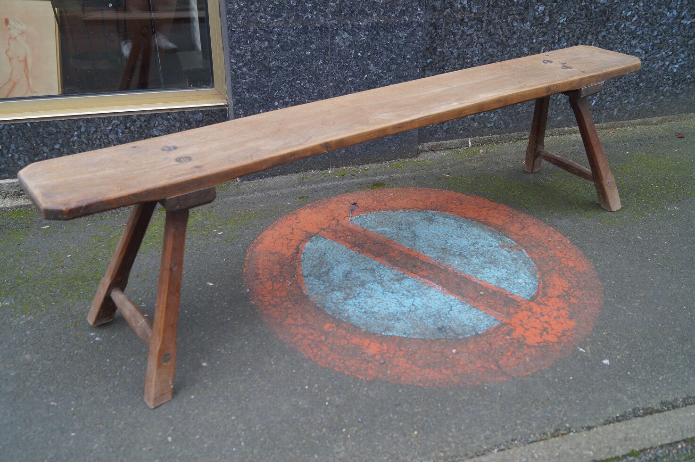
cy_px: 231
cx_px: 348
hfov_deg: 57.3
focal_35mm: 33
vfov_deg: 39.9
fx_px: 637
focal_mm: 22
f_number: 4
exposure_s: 1/60
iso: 250
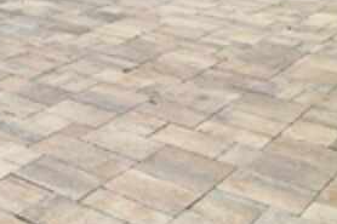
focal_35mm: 69
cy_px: -176
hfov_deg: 20.5
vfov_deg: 16.6
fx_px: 646
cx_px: -272
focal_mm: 10
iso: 100
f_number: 5.6
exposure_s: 1/320
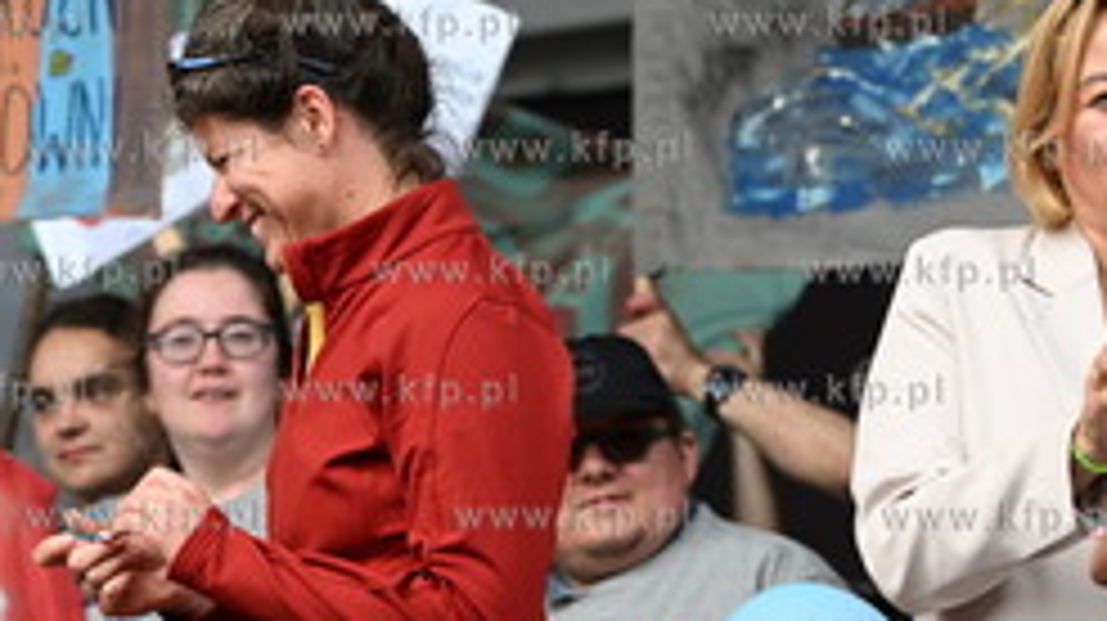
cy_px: 209
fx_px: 7510
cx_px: 302
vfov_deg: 4.7
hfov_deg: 8.4
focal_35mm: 256
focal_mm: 150
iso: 250
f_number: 5.6
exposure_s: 1/400
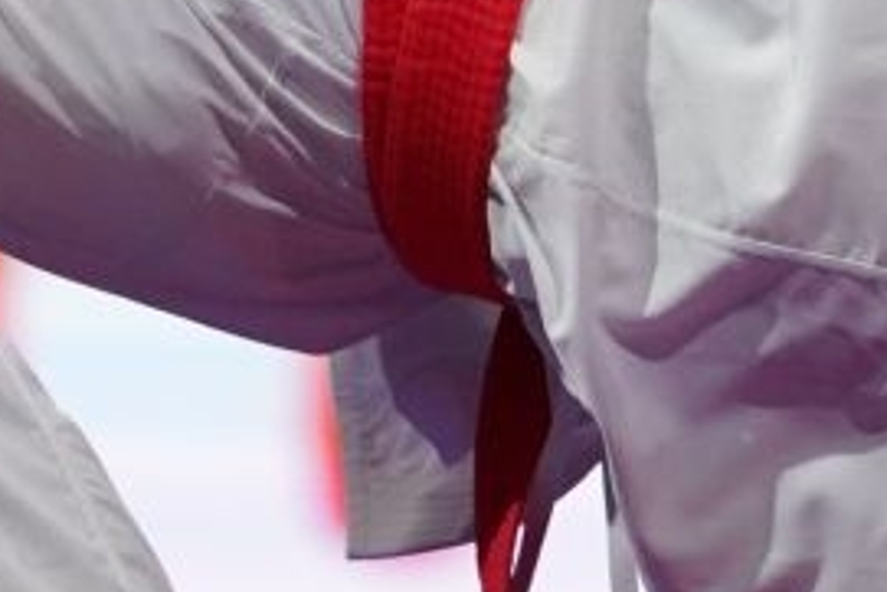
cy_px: -599
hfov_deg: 1.6
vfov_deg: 1.0
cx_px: 1326
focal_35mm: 1329
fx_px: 32761
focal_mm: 200
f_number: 2.8
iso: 2500
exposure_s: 1/1000
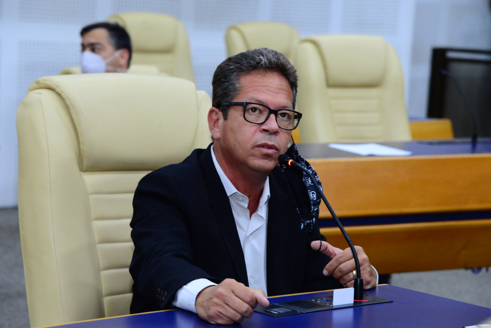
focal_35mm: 120
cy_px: 164
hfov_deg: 17.1
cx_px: 246
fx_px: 1637
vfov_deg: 11.4
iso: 2500
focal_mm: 120
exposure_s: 1/60
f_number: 6.3
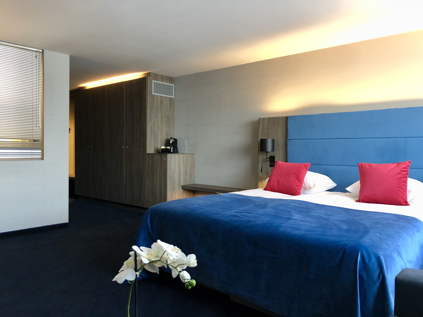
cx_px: 212
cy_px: 158
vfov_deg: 49.7
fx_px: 342
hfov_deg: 63.4
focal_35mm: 28
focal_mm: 4
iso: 80
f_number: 1.8
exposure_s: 1/17
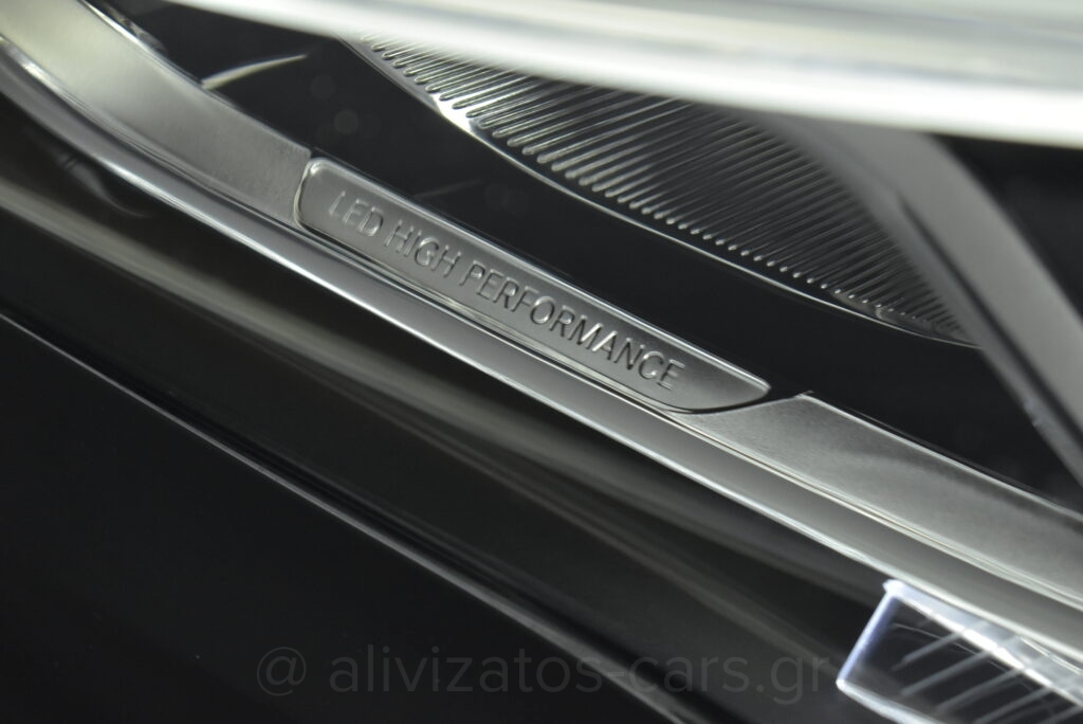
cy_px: 362
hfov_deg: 27.0
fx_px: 2257
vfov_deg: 18.2
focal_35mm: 75
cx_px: 542
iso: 1600
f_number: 5.6
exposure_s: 1/125
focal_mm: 50
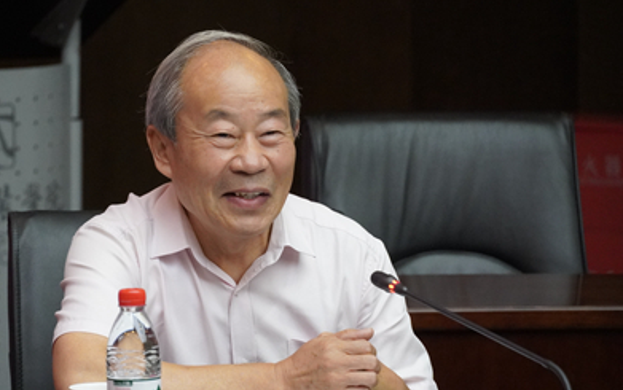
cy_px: 246
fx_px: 4480
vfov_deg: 5.0
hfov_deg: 8.0
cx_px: 229
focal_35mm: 264
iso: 5000
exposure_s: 1/250
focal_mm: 135
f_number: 5.6
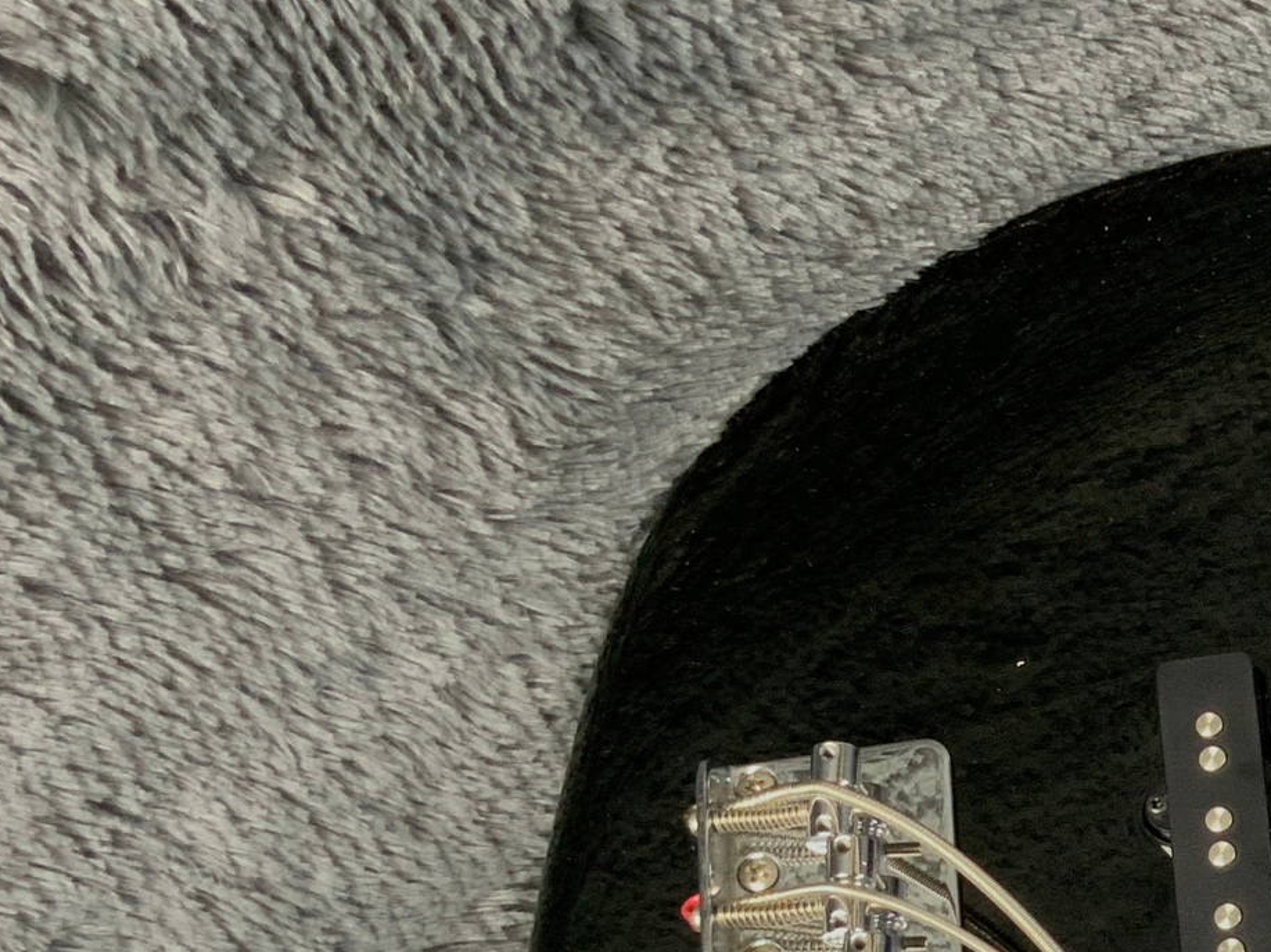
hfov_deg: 21.6
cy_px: 922
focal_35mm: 81
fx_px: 2973
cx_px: 1698
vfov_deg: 17.8
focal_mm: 3
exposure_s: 1/60
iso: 160
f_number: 1.8
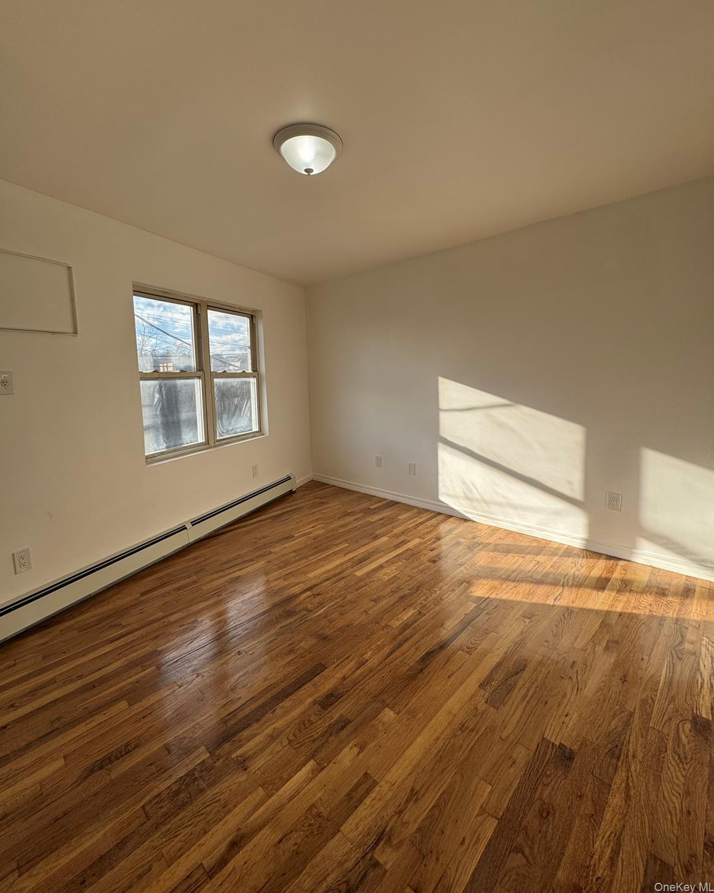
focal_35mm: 15
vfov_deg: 96.5
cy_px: 405
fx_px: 396
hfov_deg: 84.0
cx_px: 360
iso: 50
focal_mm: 2.22
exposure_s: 1/669
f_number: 2.2
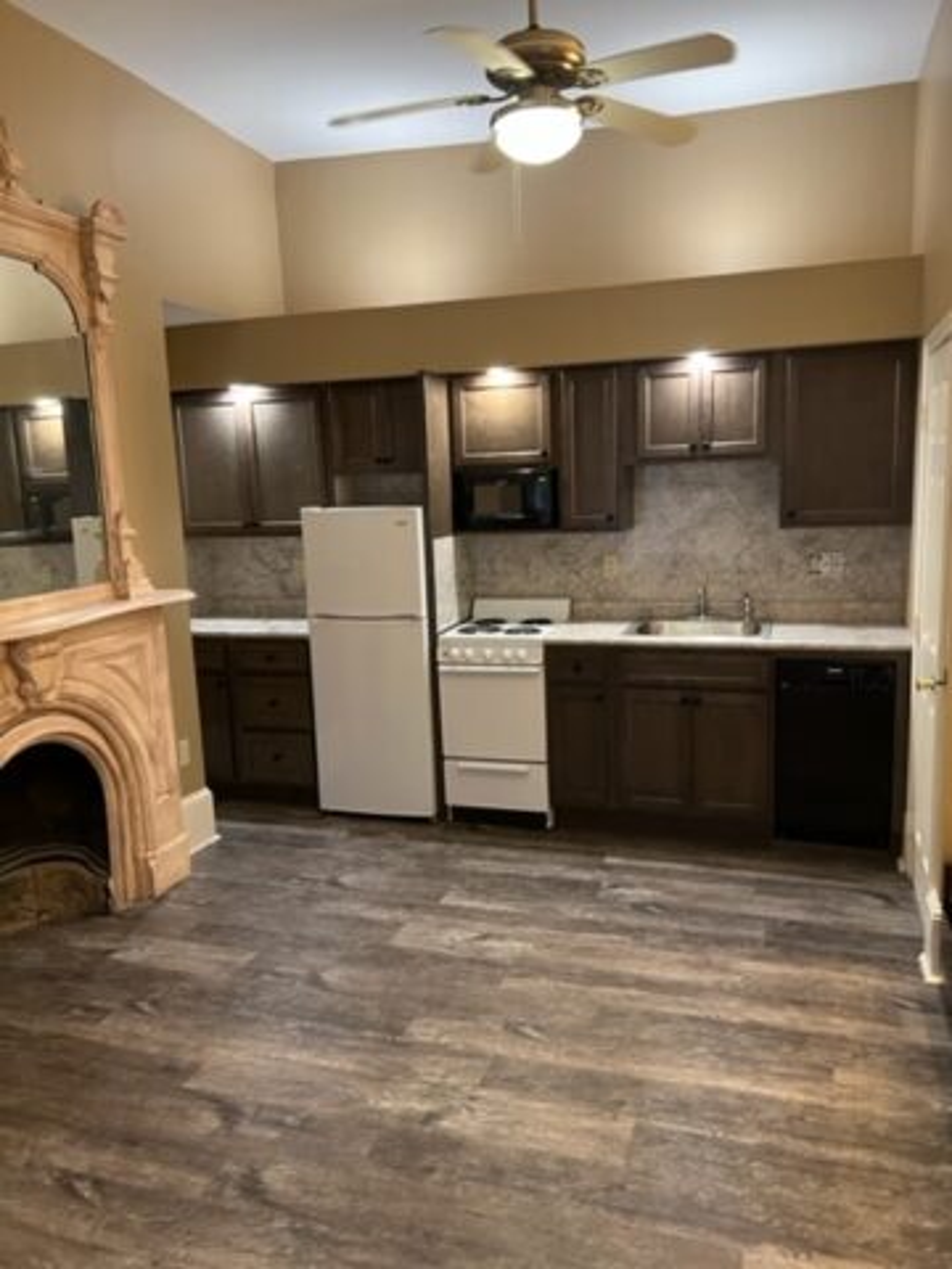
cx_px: 476
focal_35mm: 26
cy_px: 634
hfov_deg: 53.1
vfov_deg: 67.3
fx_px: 953
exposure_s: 1/60
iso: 200
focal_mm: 5.7
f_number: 1.5
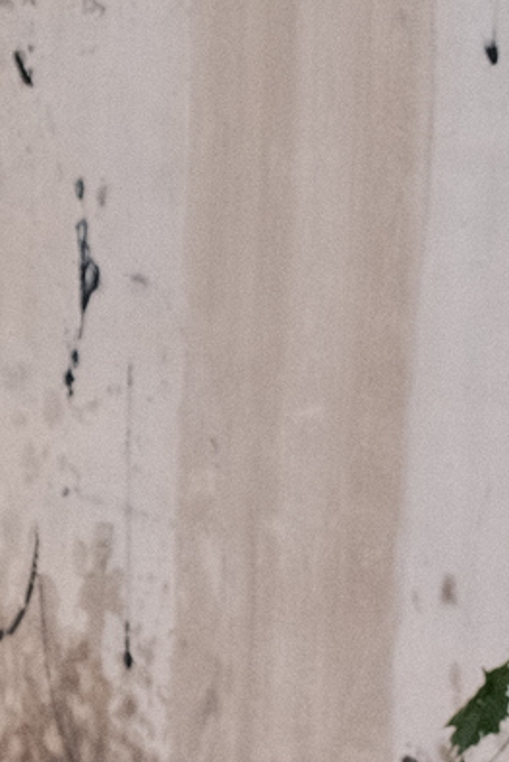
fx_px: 4513
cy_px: 412
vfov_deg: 9.7
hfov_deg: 6.2
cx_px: -579
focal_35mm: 213
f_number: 2.8
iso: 1600
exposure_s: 1/200
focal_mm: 23
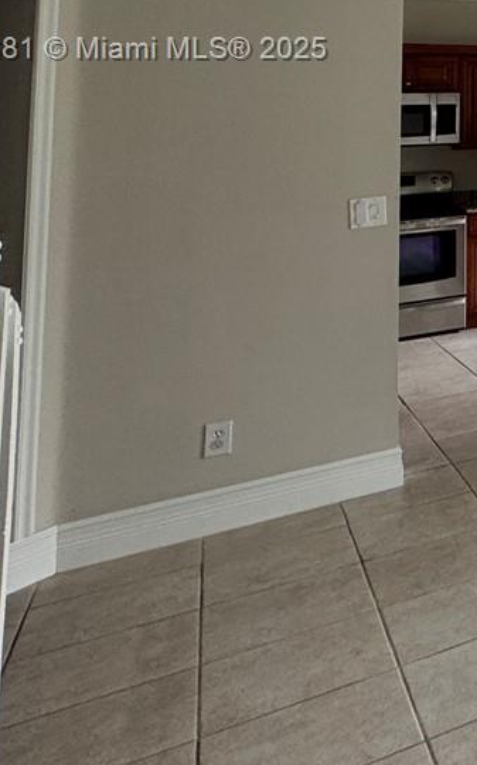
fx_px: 916
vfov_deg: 41.1
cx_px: 1006
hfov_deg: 17.7
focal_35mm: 44
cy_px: 51
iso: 40
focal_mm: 2.22
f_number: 2.2
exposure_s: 1/176
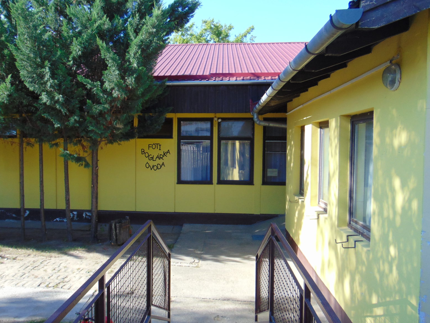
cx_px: 181
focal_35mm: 31
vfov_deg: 45.4
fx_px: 385
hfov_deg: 58.1
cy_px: 163
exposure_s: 1/320
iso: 80
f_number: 3
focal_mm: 4.5
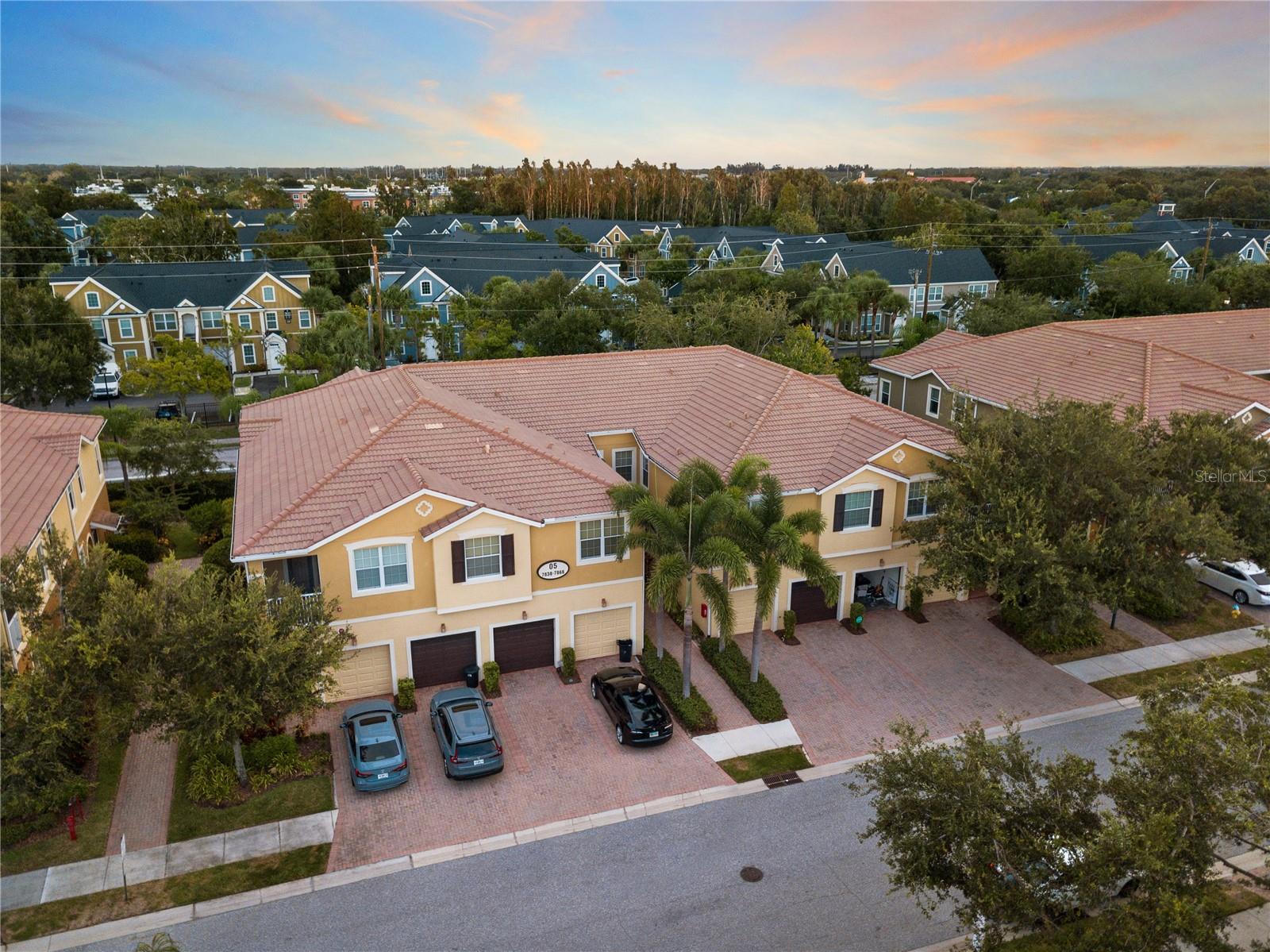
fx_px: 954
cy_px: 476
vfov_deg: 53.0
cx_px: 635
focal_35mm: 26
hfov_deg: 67.3
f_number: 2.2
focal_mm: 4.73
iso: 100
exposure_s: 1/105
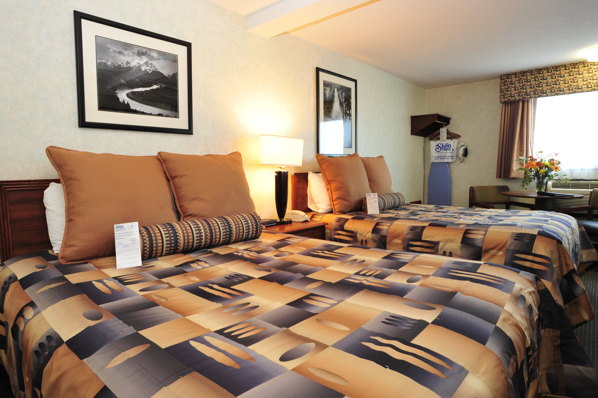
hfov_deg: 81.2
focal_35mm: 21
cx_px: 289
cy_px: 196
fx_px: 349
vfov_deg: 59.4
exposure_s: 1/3
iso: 800
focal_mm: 20
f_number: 13
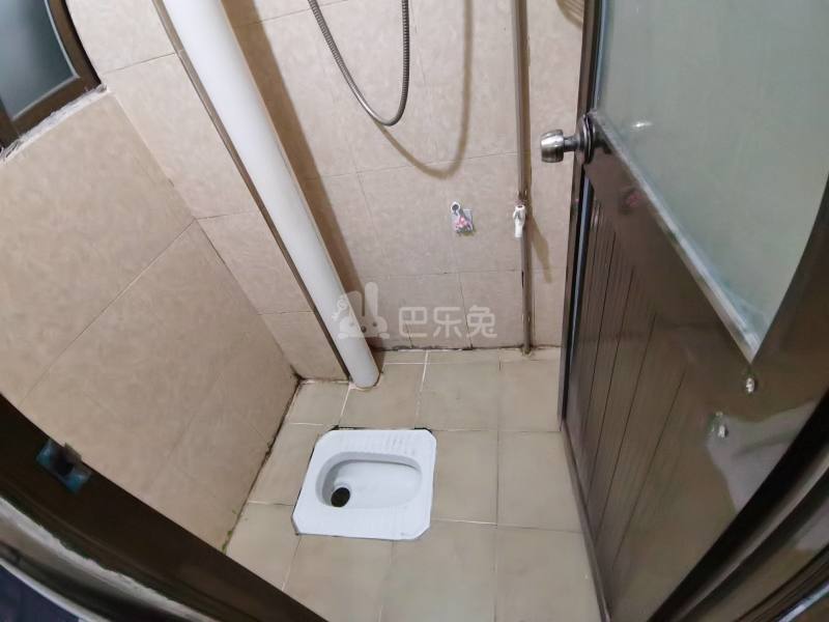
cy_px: 311
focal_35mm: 17
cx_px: 414
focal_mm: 1.78
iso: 640
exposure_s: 1/16.7
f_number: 2.4
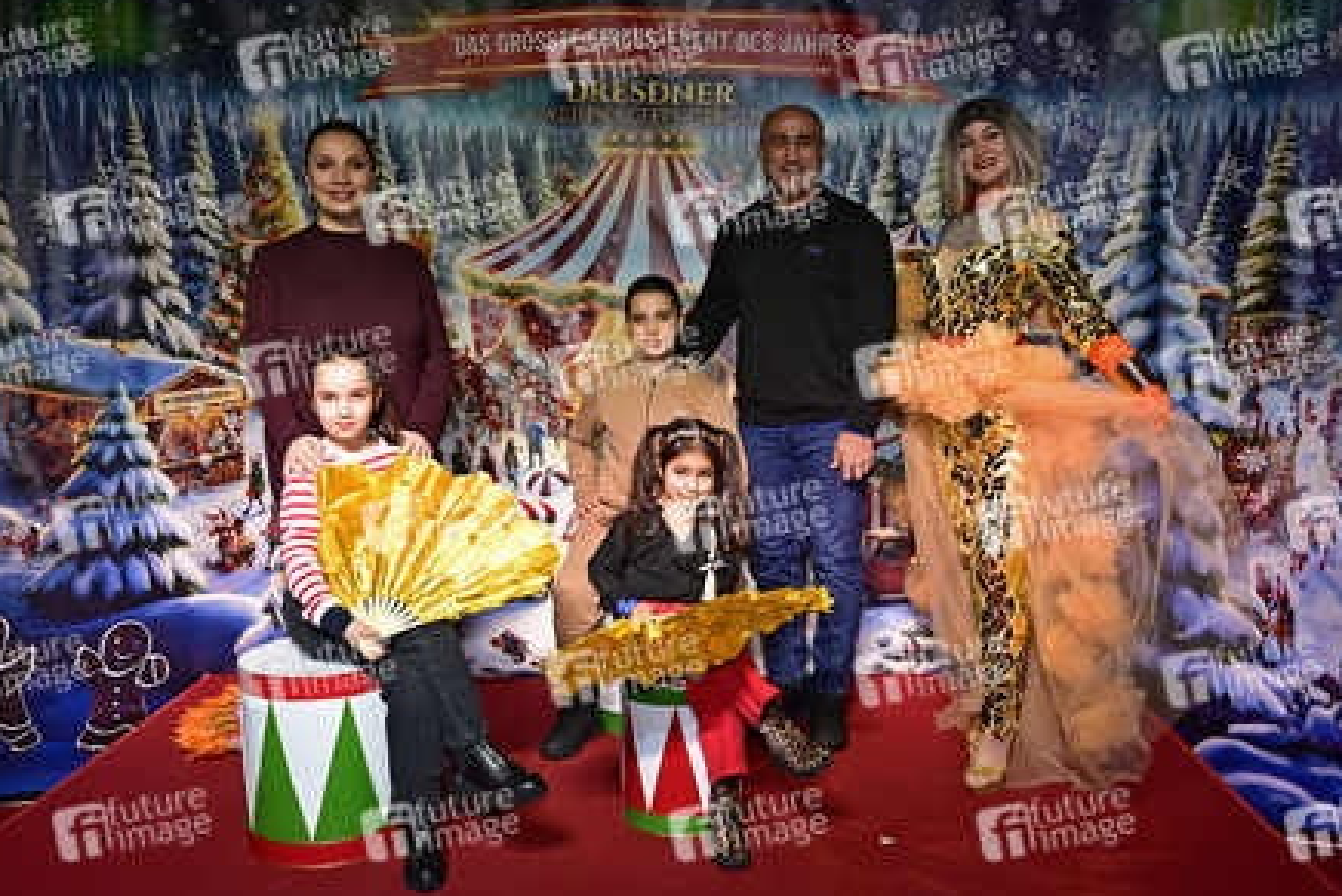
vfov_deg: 42.4
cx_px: 666
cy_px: 440
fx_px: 1156
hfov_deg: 60.3
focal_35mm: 31
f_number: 3.2
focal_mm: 30
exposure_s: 1/160
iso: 1600
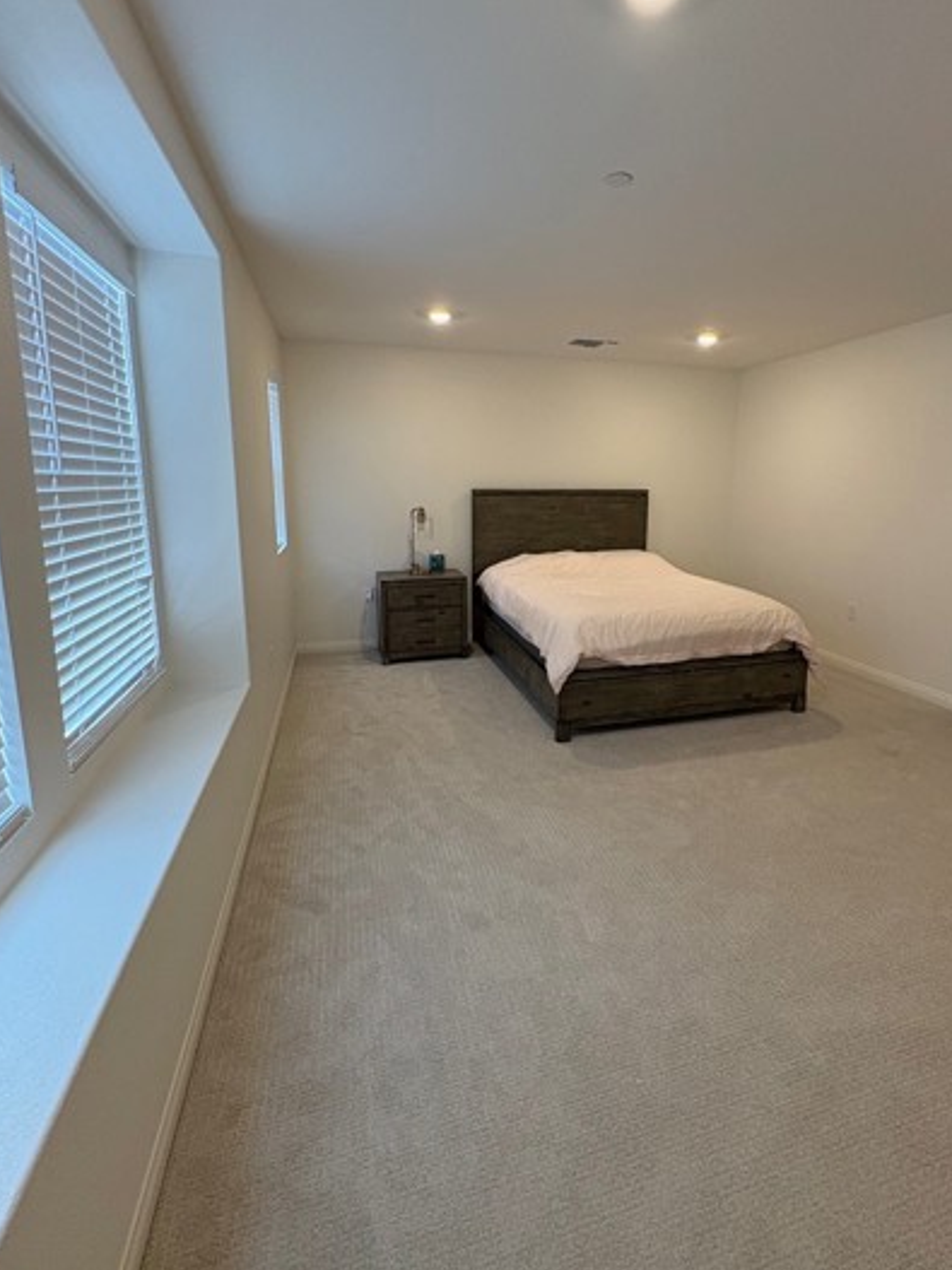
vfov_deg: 90.8
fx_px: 624
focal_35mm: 17
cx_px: 540
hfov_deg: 74.3
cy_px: 576
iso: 200
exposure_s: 1/60
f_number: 2.2
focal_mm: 2.22
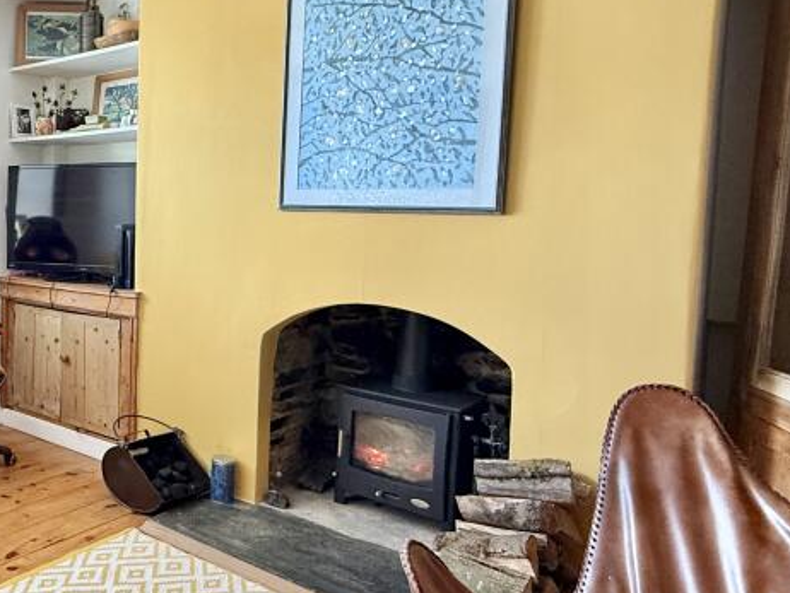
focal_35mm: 31
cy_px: 253
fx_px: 708
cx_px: 91
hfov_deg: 52.0
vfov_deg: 45.3
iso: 500
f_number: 2.2
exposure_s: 1/60
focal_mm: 2.22
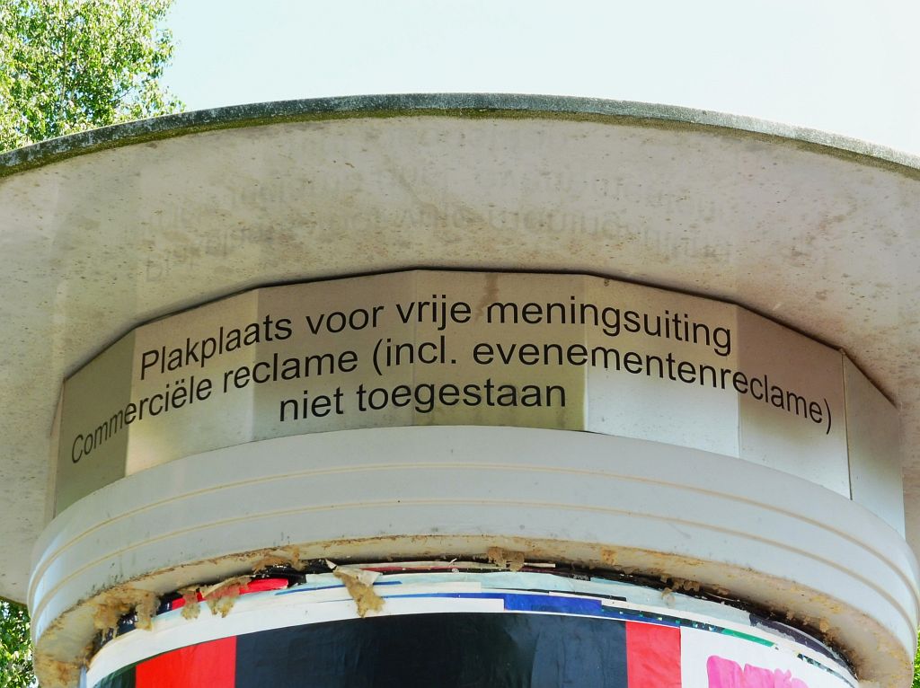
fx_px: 2894
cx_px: 460
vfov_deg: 13.6
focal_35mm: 109
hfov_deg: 18.1
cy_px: 344
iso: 100
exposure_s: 1/100
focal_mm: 19.4
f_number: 5.3
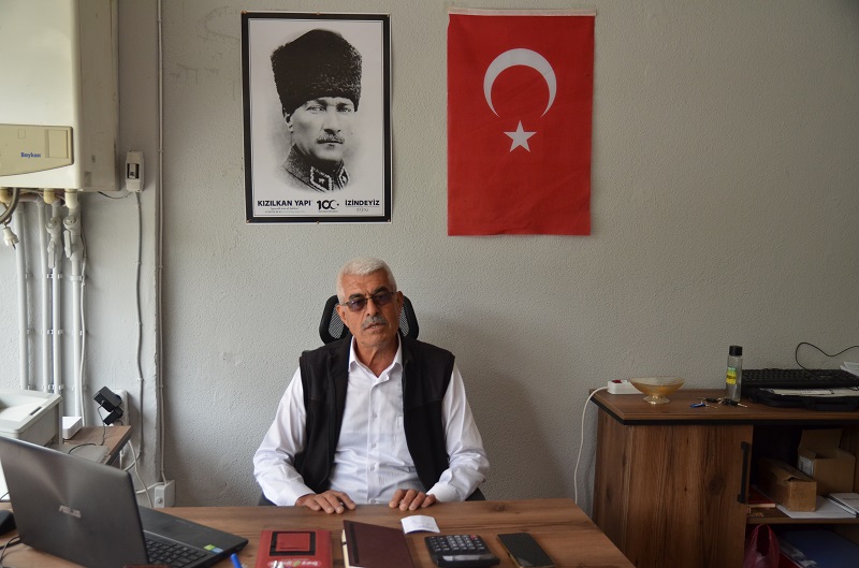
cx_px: 430
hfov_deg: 57.3
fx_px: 785
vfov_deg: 39.8
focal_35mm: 33
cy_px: 284
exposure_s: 1/320
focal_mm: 22
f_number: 3.2
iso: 640
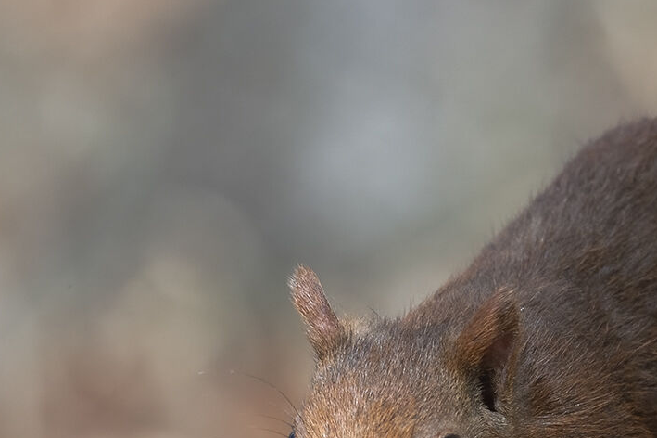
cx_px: 358
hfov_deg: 1.0
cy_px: 367
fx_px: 37047
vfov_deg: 0.7
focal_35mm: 2031
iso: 2000
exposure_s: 1/3200
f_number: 6.3
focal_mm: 600
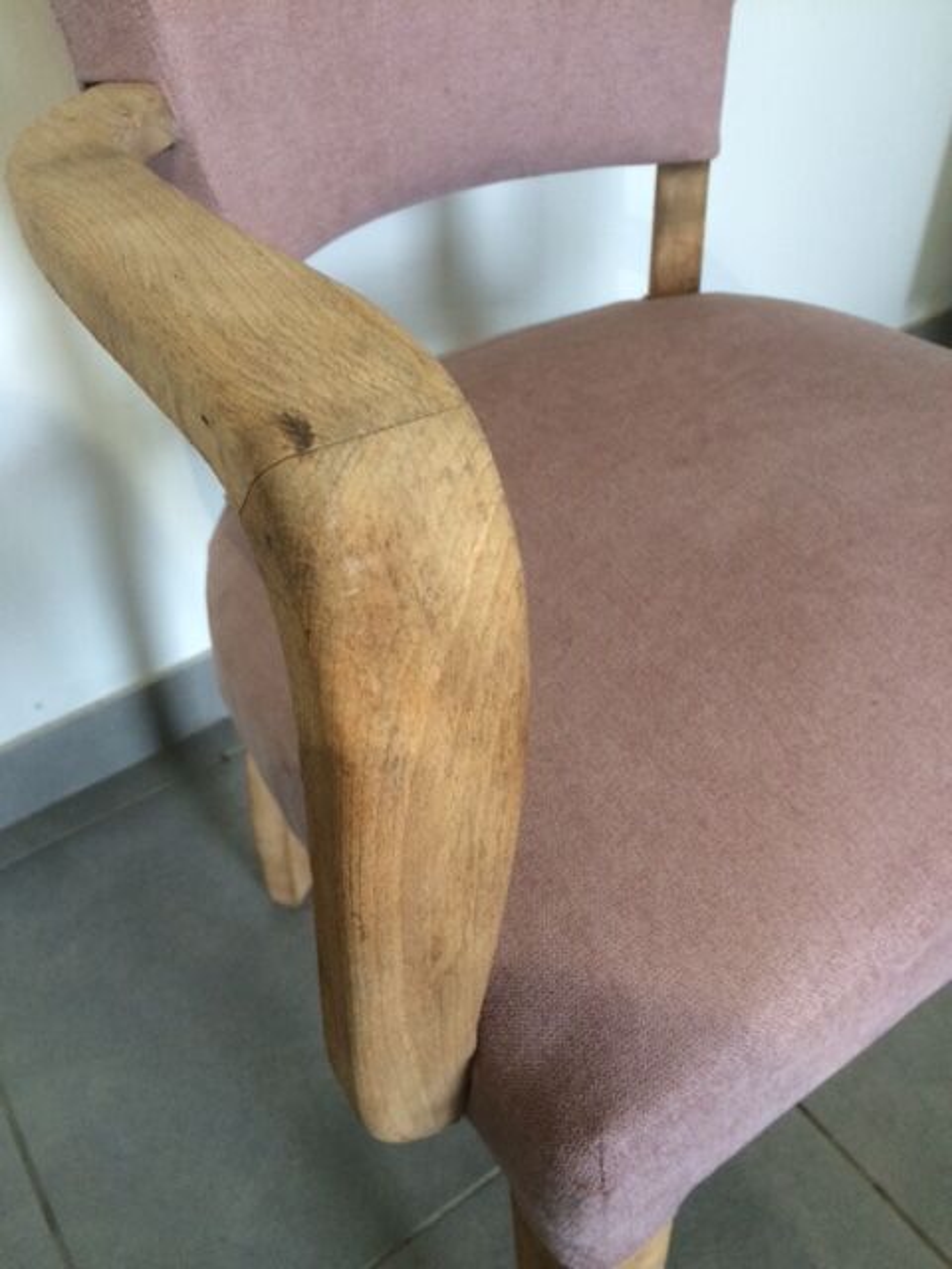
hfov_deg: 48.2
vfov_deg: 61.7
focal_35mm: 29
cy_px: 634
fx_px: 1063
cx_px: 476
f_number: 2.2
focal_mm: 4.15
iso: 80
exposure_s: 1/33
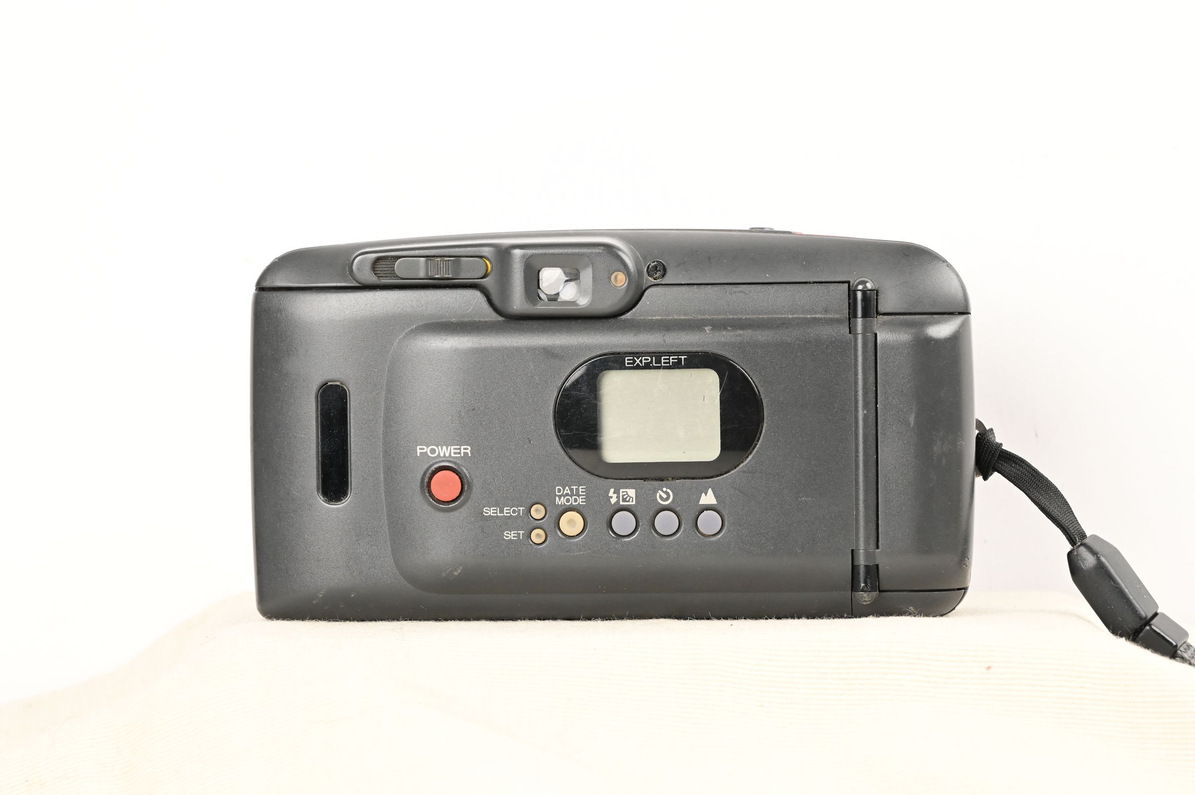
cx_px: 598
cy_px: 398
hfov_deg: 17.1
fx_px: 3981
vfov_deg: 11.4
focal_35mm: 120
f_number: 14
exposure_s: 1/100
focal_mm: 120
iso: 3200
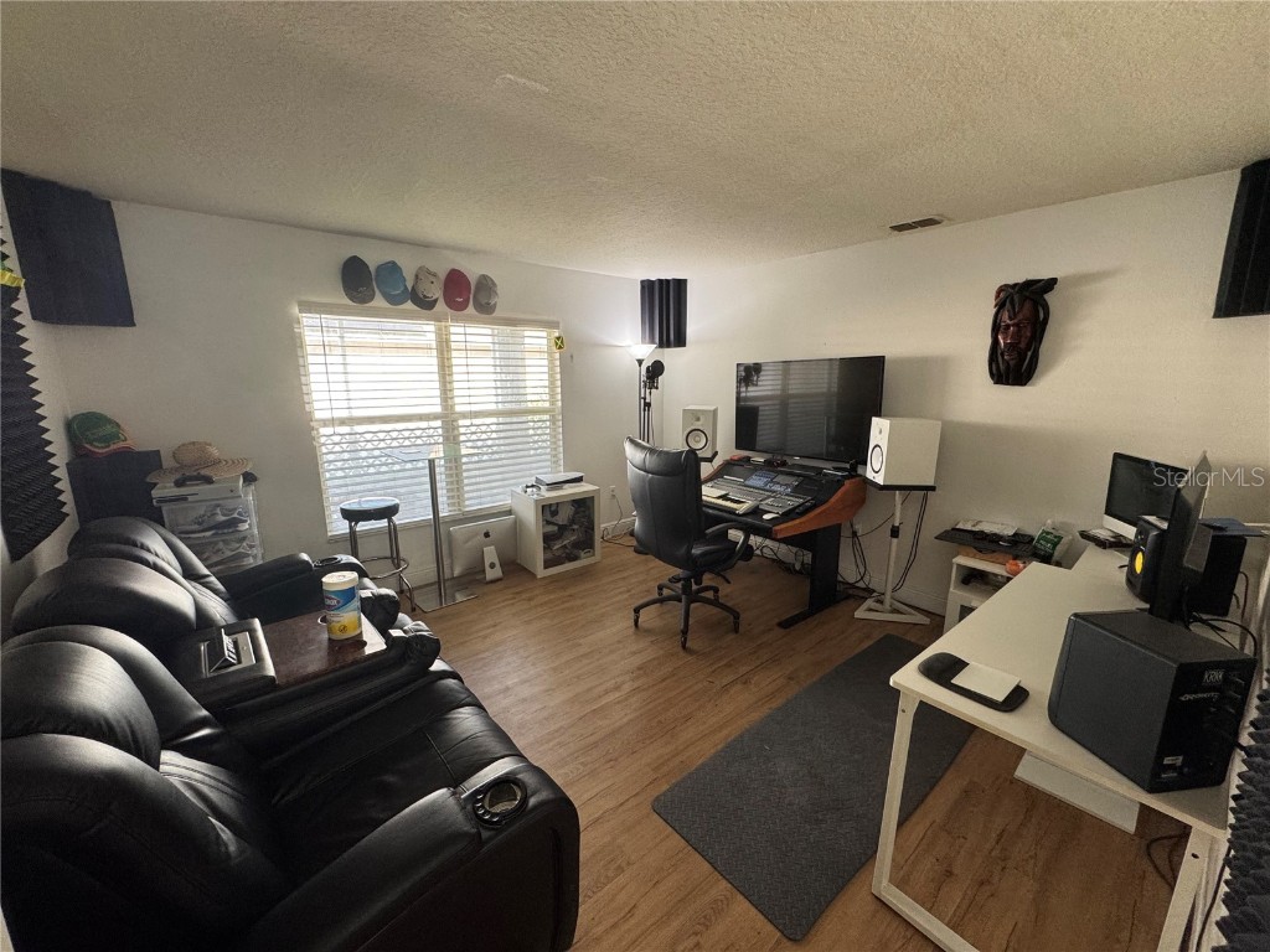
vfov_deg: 85.7
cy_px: 476
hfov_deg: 102.1
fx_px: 514
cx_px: 635
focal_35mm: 14
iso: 200
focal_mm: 2.22
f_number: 2.2
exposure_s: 1/99
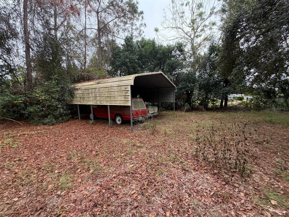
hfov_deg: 102.1
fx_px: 117
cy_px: 108
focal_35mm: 14
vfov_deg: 85.7
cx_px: 144
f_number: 2.2
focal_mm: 2.22
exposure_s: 1/121
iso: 40
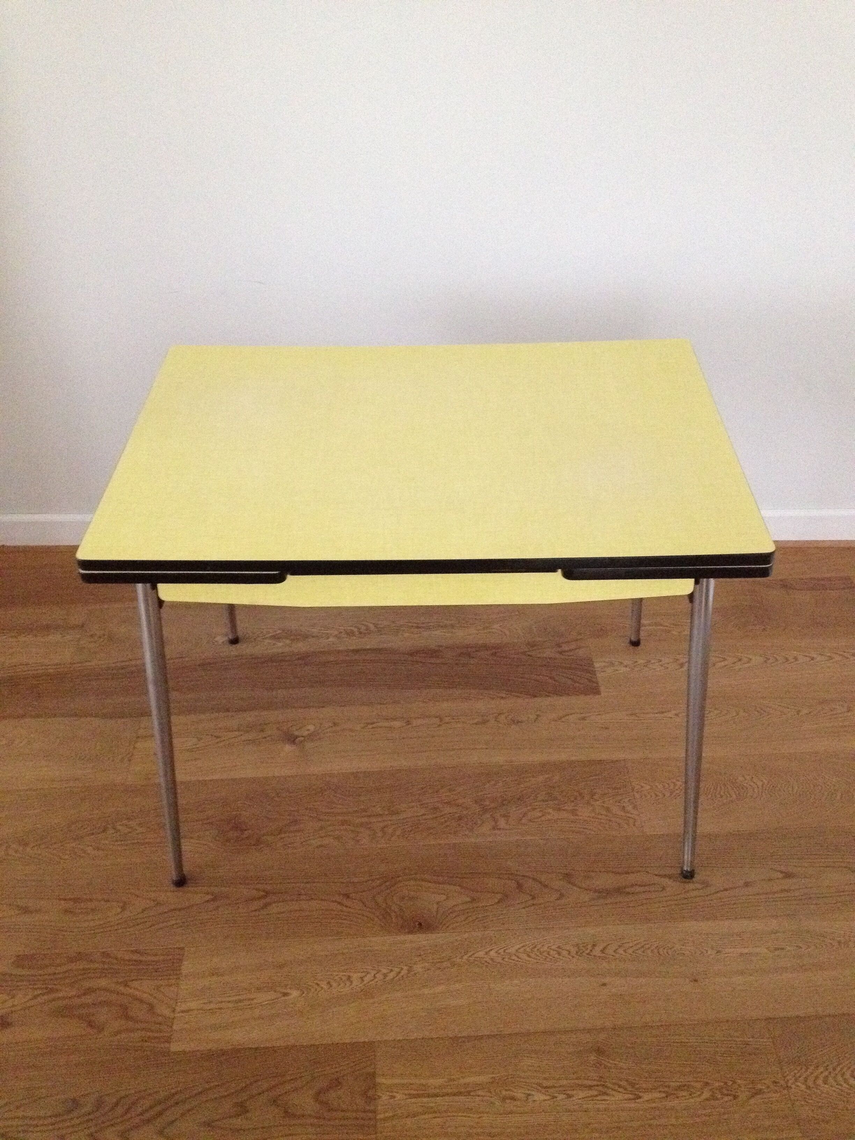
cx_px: 428
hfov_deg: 40.7
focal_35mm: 35
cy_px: 570
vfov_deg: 52.6
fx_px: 1153
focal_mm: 4.28
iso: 640
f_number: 2.4
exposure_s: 1/15
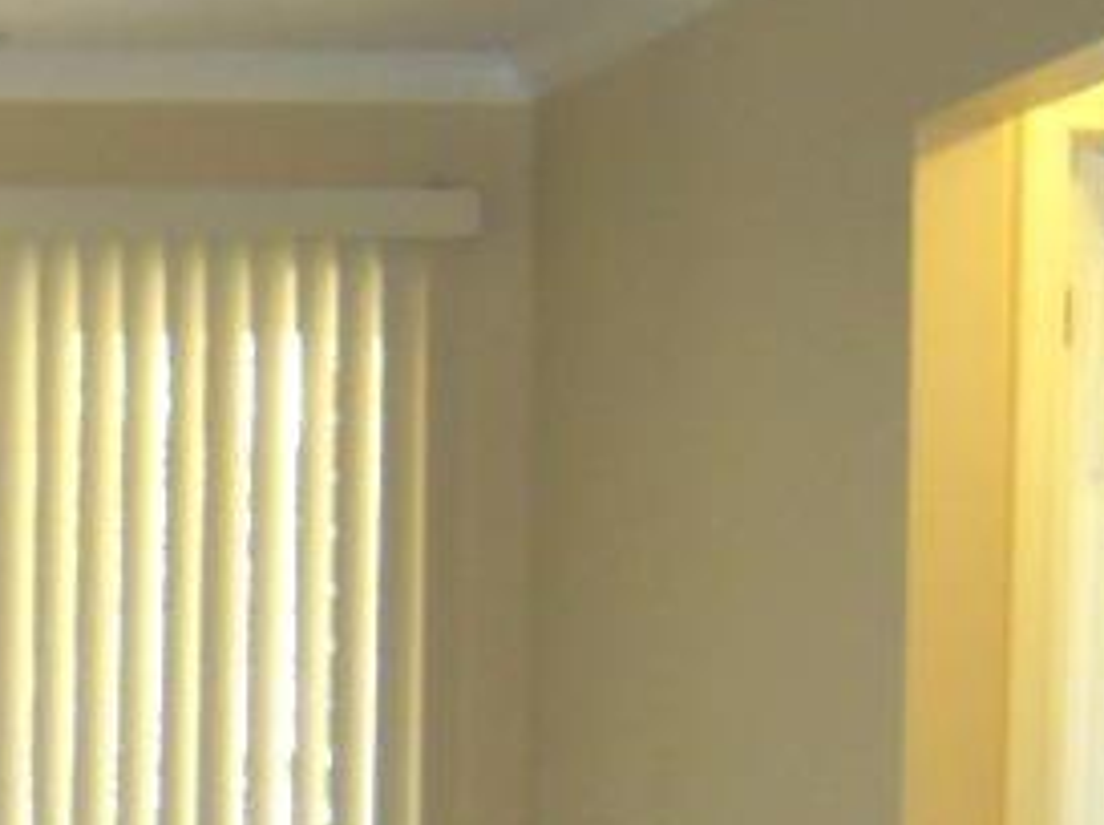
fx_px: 4905
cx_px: -776
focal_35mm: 154
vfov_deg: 9.5
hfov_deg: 12.0
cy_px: 938
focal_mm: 7.3
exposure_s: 1/40
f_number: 3.2
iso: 800
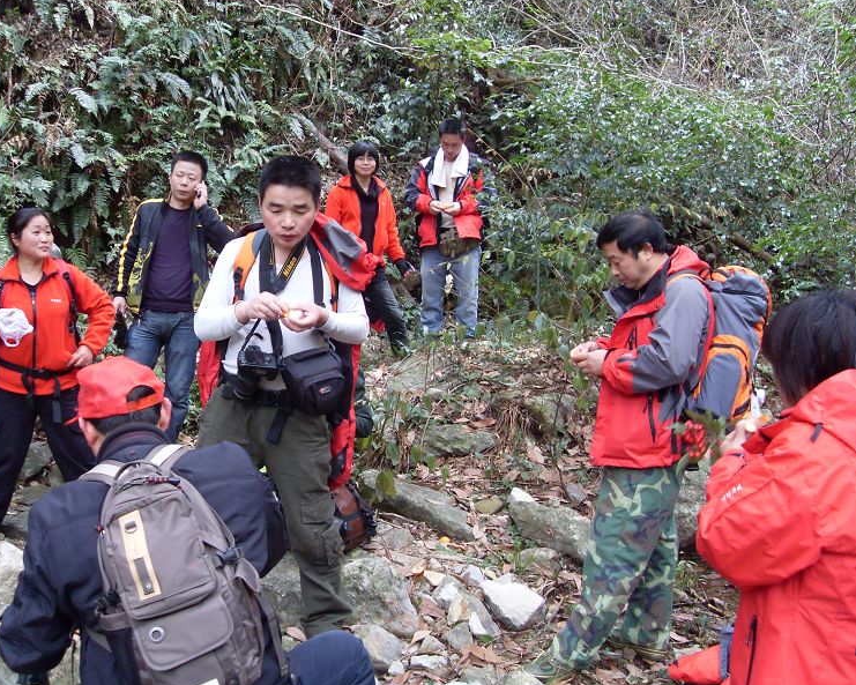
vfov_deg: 38.2
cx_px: 411
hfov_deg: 46.8
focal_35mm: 39
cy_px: 341
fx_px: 988
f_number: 2.8
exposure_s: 1/45
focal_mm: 6.3
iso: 200
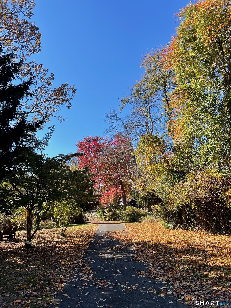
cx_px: 116
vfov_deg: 67.3
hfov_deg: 53.1
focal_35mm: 26
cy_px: 154
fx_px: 231
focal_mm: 4.2
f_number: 1.6
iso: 32
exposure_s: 1/2053
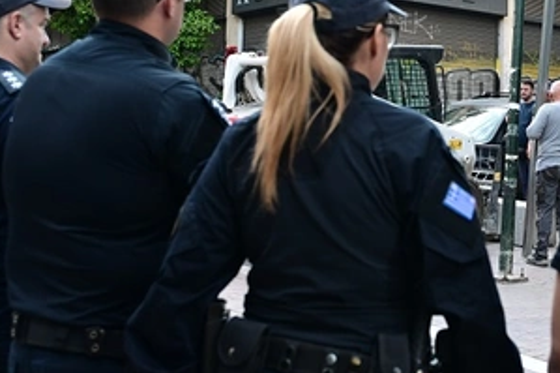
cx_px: 491
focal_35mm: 64
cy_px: 68
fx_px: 996
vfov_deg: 20.9
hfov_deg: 30.2
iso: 1000
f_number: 3.5
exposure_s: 1/800
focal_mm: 29.5
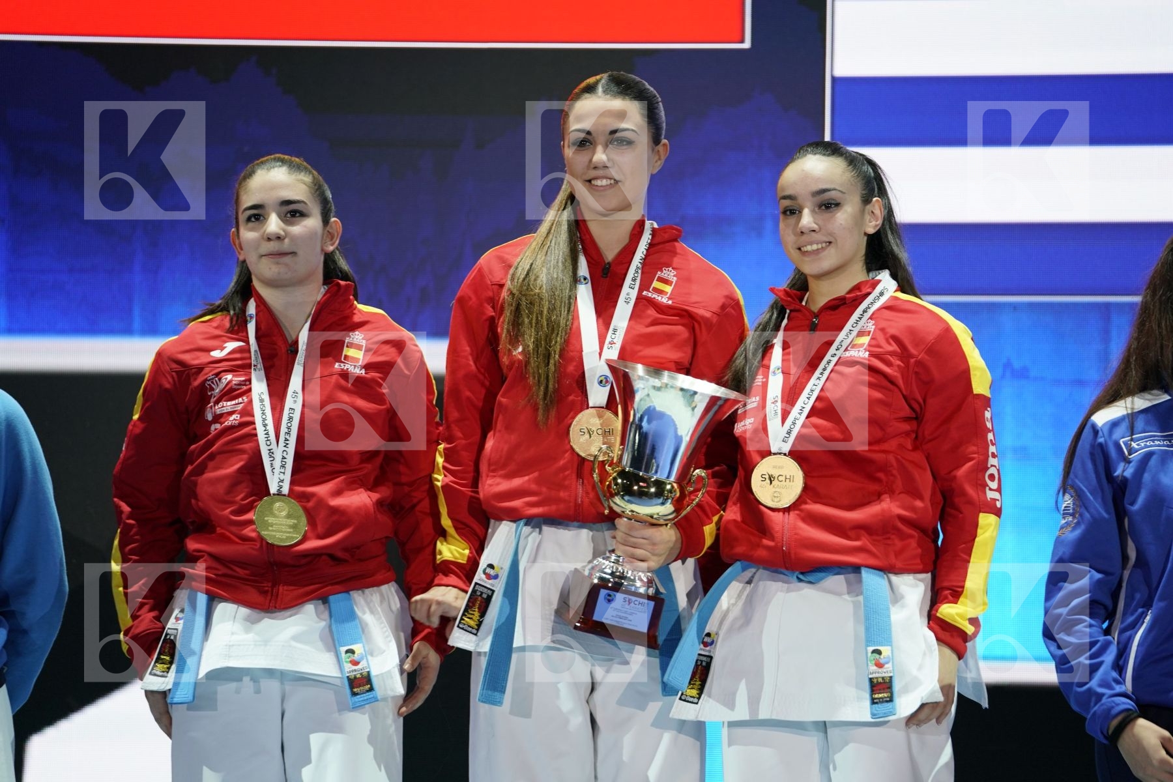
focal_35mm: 184
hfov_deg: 11.2
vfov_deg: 7.5
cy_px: 391
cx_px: 586
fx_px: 5995
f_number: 2.8
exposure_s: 1/250
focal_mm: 184
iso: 500
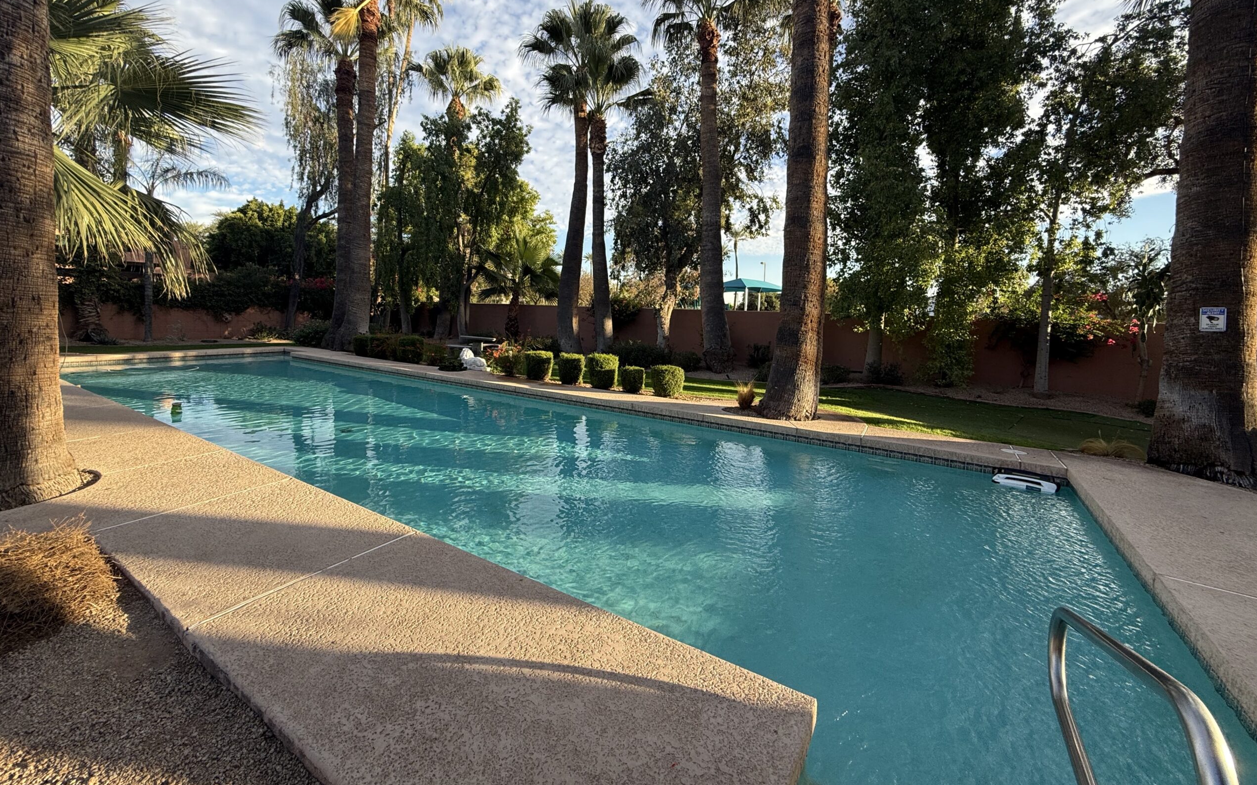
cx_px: 626
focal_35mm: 15
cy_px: 326
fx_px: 514
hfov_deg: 101.5
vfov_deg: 74.2
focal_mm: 2.22
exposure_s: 1/363
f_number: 2.2
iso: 50
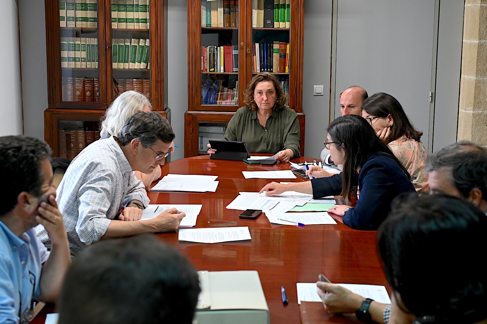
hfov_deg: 41.2
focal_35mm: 48
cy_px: 162
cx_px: 244
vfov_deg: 28.0
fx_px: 649
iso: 2500
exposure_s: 1/80
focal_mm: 48
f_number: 5
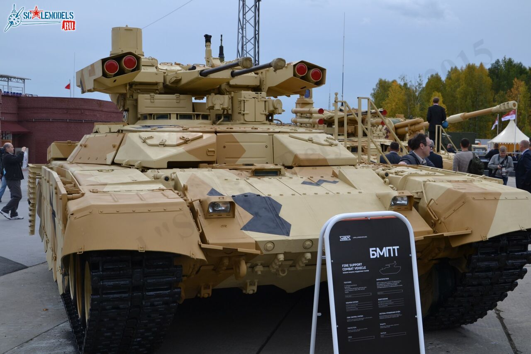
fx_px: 664
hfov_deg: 43.6
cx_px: 266
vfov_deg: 29.9
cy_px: 177
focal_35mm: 45
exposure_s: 1/200
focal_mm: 30
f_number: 7.1
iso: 100
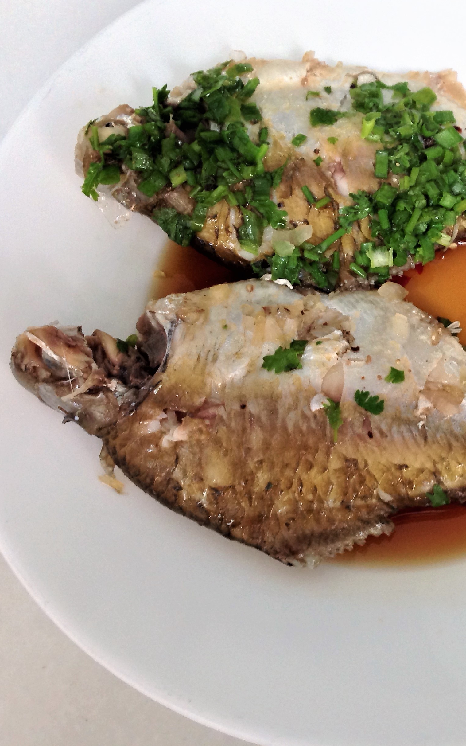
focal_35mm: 47
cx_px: 392
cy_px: 373
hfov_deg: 26.7
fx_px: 955
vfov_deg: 42.6
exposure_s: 1/20
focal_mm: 4.12
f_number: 2.4
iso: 80
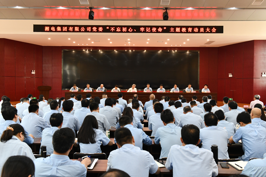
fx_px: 259
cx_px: 133
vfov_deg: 37.8
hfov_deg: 54.4
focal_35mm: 35
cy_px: 88
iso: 2200
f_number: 5.6
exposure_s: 1/40
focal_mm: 35
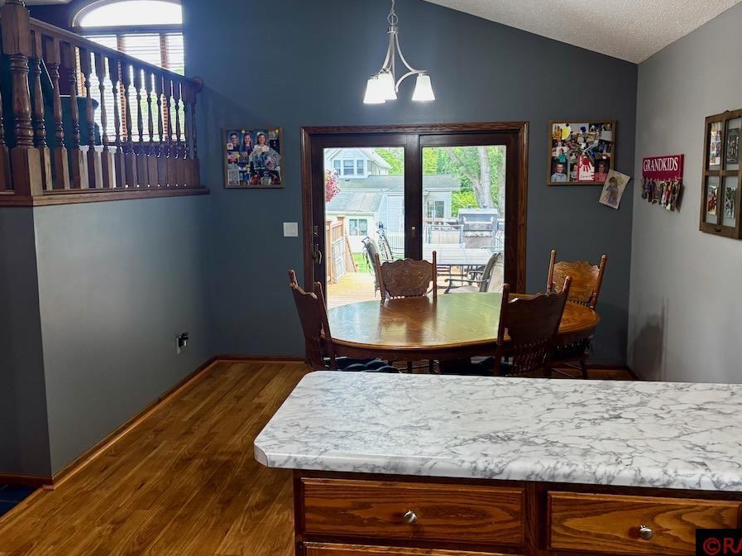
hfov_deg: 61.7
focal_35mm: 29
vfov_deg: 48.1
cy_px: 252
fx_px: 621
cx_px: 381
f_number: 1.6
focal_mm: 5.96
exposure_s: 1/60
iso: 160
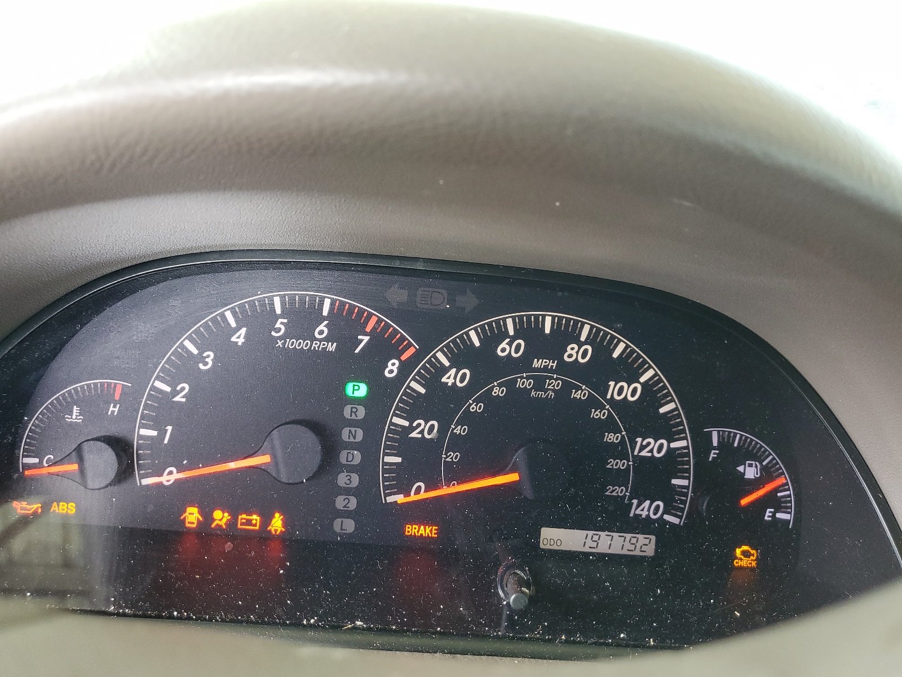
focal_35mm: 26
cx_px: 451
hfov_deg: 67.3
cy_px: 338
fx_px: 677
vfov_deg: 53.1
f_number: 1.5
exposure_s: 1/60.2
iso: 101
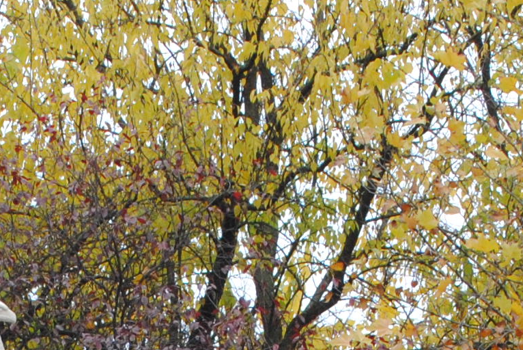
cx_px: 42
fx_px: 3860
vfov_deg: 5.0
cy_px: 870
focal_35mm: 266
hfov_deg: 7.7
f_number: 9
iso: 400
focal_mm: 35
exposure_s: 1/125
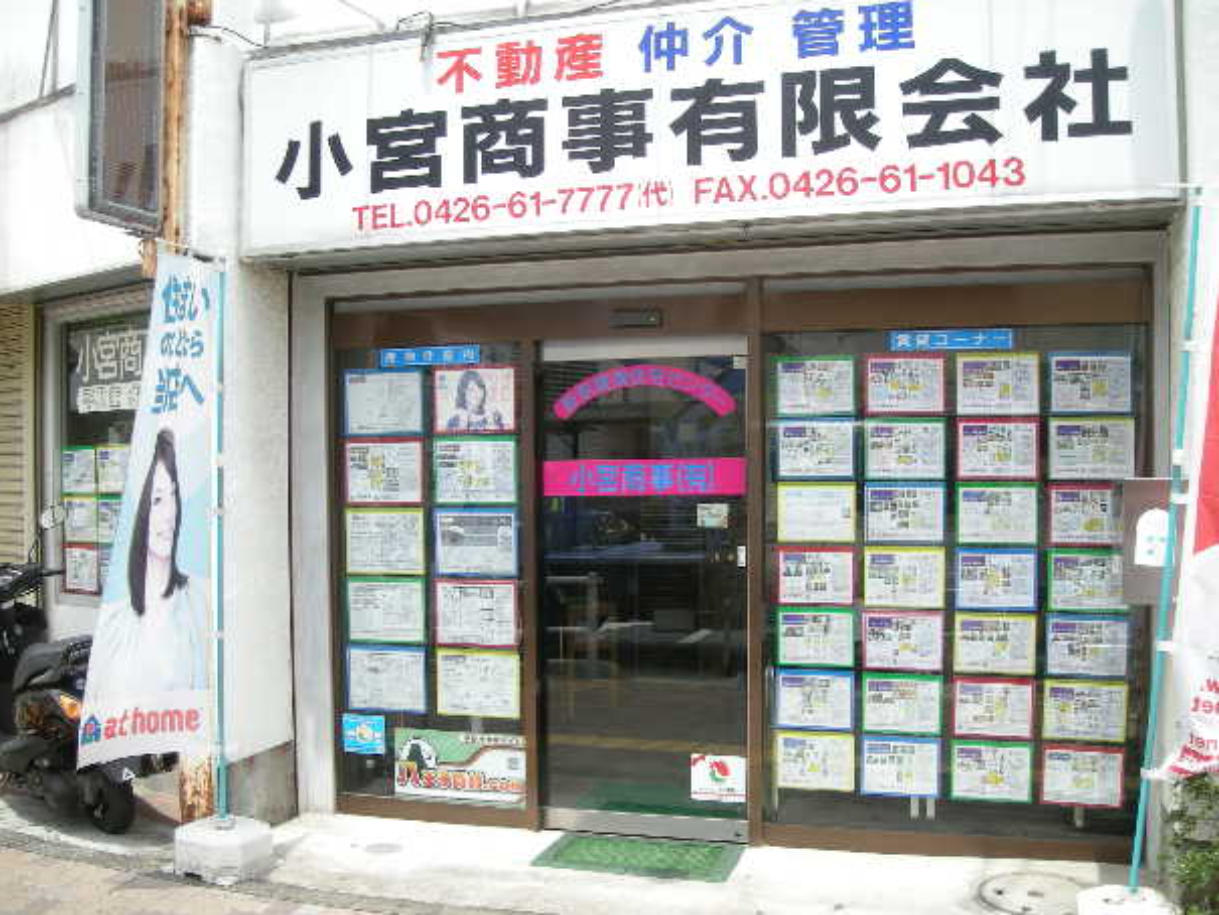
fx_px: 1303
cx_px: 608
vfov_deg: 38.7
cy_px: 466
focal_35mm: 37
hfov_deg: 50.1
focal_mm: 5.7
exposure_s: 1/300
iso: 50
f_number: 2.8
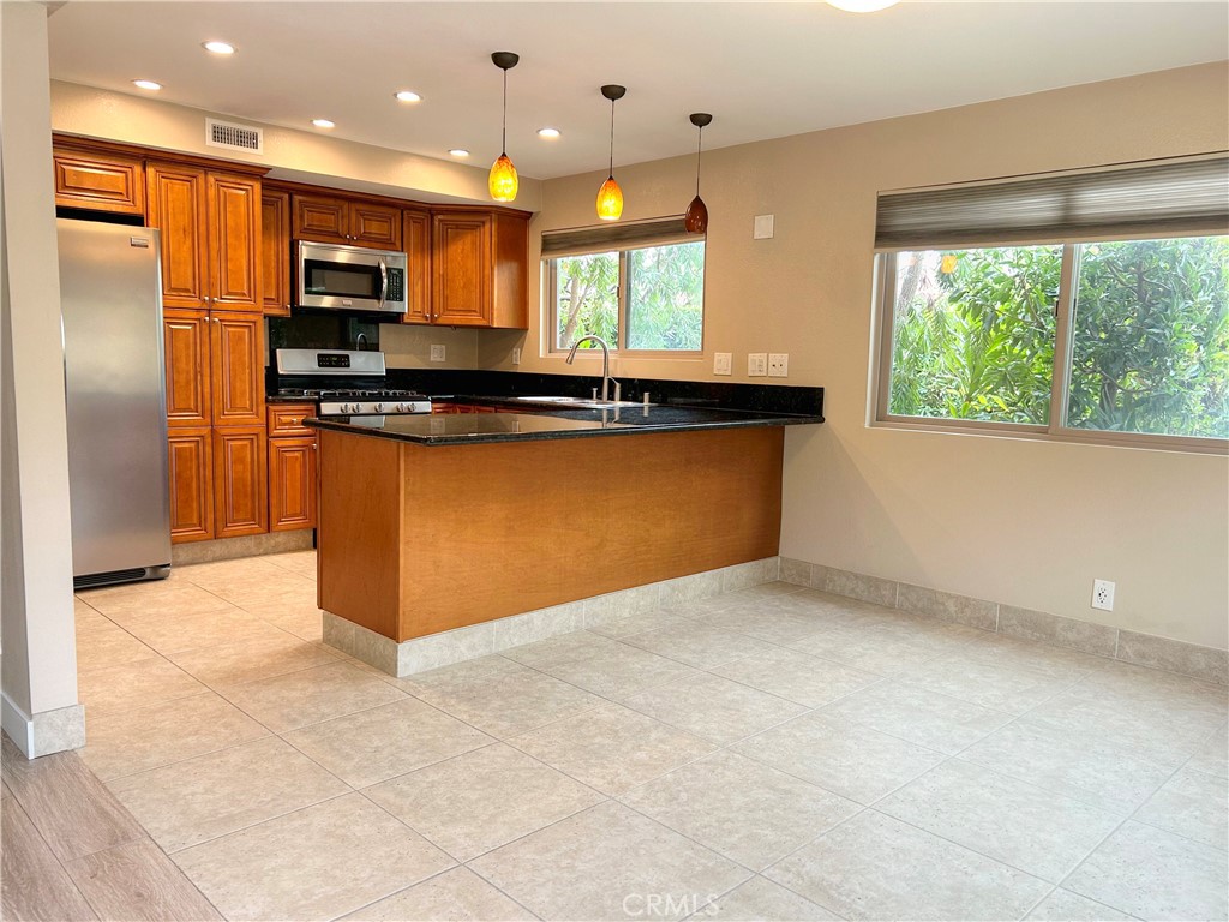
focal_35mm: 26
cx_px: 614
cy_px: 461
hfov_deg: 67.3
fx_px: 923
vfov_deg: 53.1
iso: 100
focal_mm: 5.7
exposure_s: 1/60
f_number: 1.5
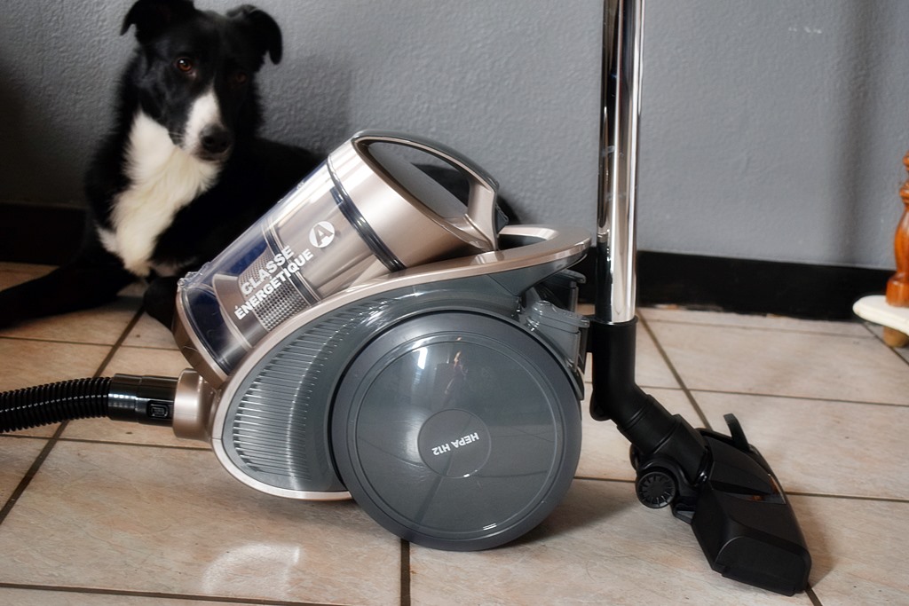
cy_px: 303
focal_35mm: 60
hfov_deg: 33.4
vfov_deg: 22.6
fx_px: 1515
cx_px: 454
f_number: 4.8
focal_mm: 40
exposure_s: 1/60
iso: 1100
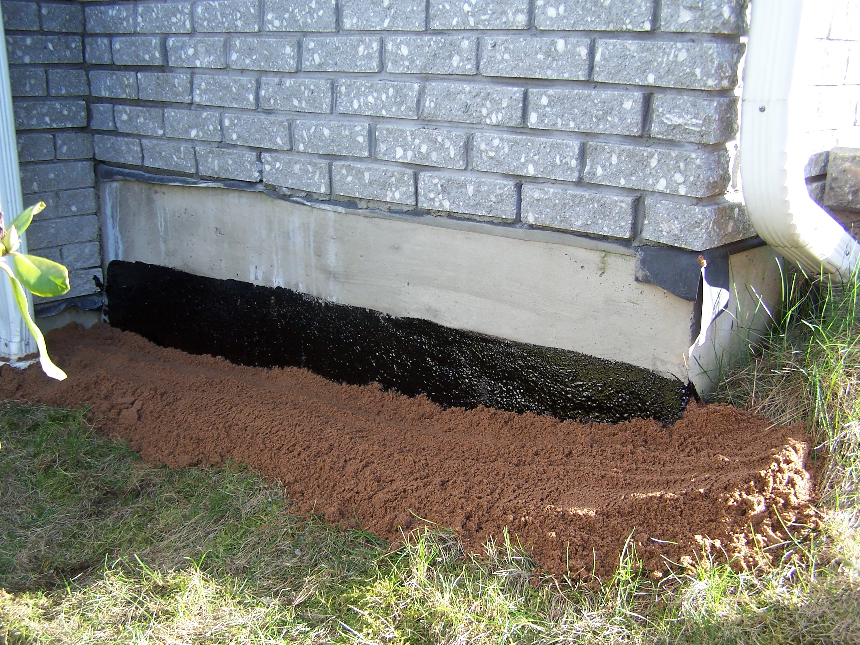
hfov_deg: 49.0
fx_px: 944
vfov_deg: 37.7
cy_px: 322
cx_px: 430
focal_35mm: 38
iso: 80
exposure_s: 1/90
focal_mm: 6.3
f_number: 2.8
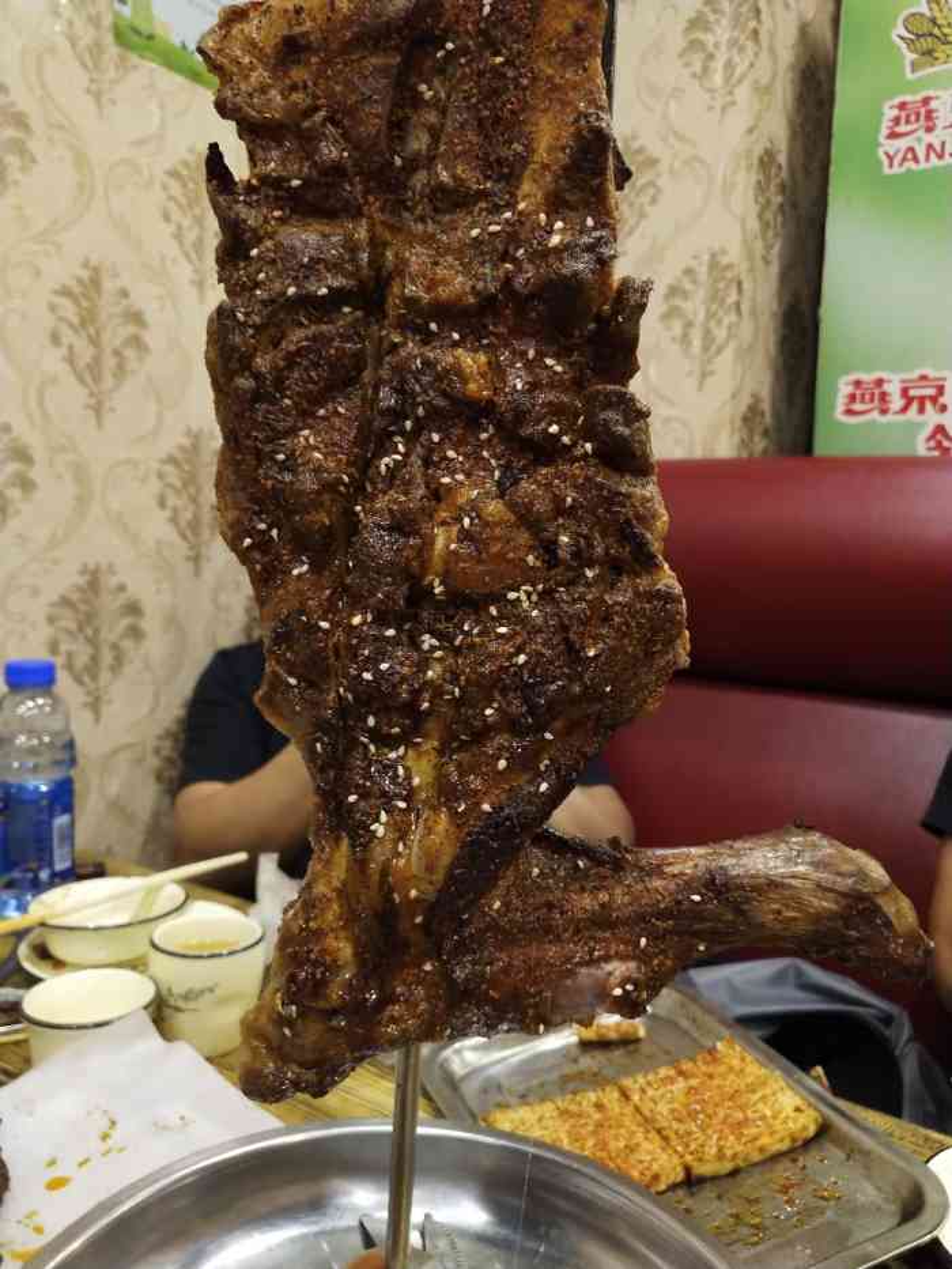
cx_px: 476
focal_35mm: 30
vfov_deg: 60.0
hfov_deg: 46.8
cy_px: 634
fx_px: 1100
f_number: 1.8
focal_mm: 3.95
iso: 414
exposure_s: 1/33.3
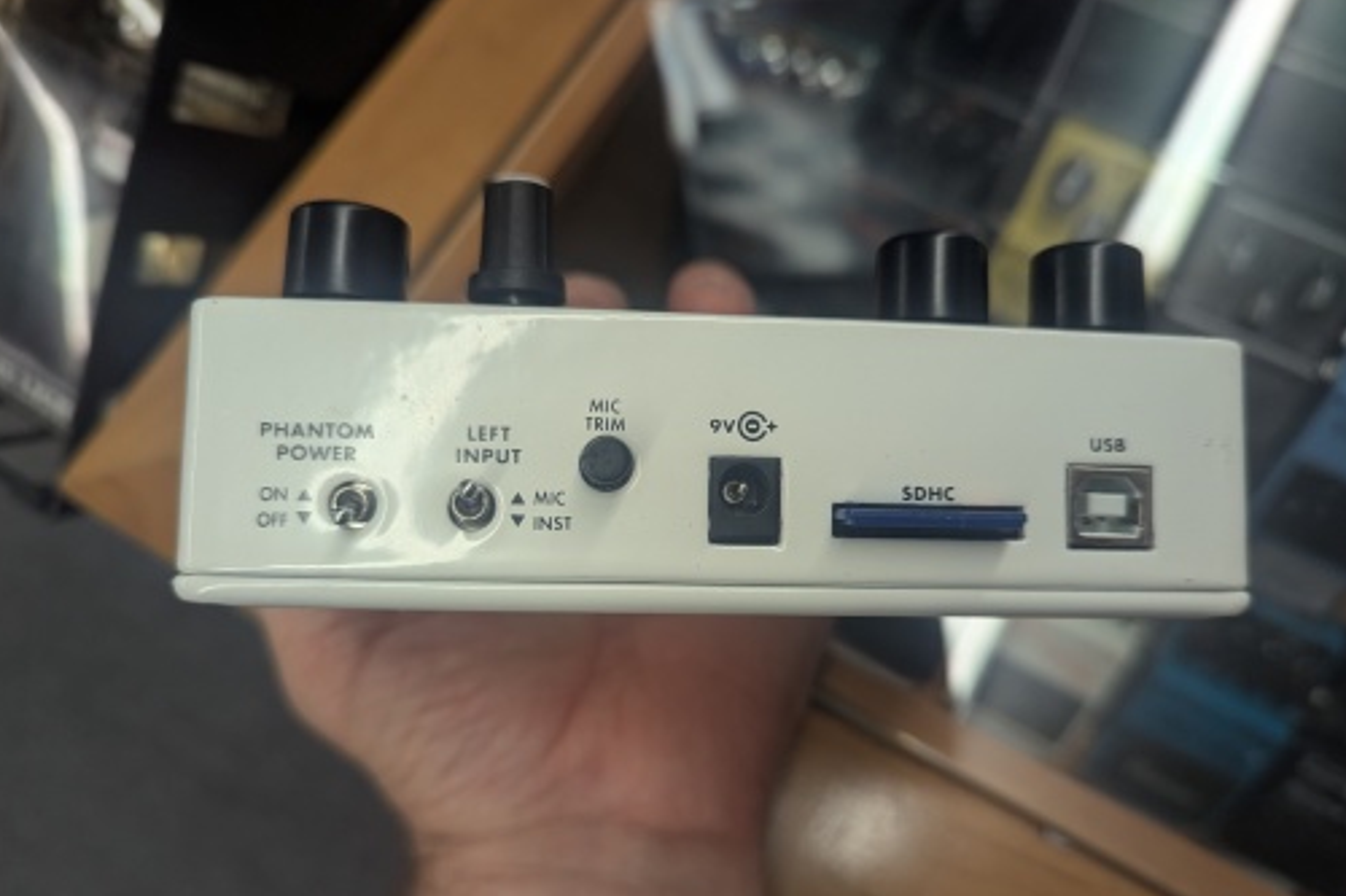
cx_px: 681
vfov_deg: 49.4
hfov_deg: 69.4
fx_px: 972
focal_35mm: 26
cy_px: 503
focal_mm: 6.81
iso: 115
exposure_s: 1/137
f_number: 1.85
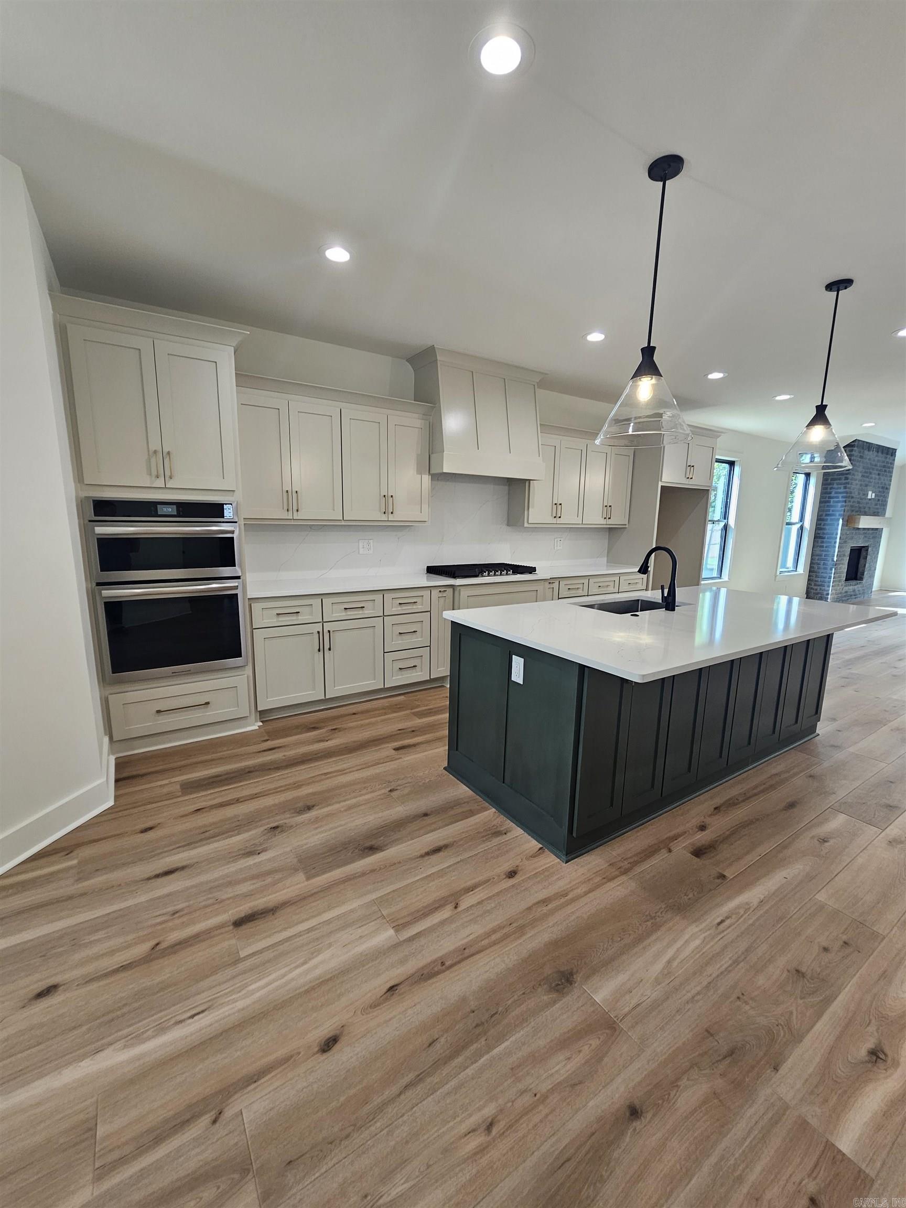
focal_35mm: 13
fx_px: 454
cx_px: 453
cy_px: 604
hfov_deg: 89.9
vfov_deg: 106.2
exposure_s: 1/60
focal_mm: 2.2
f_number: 2.2
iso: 100
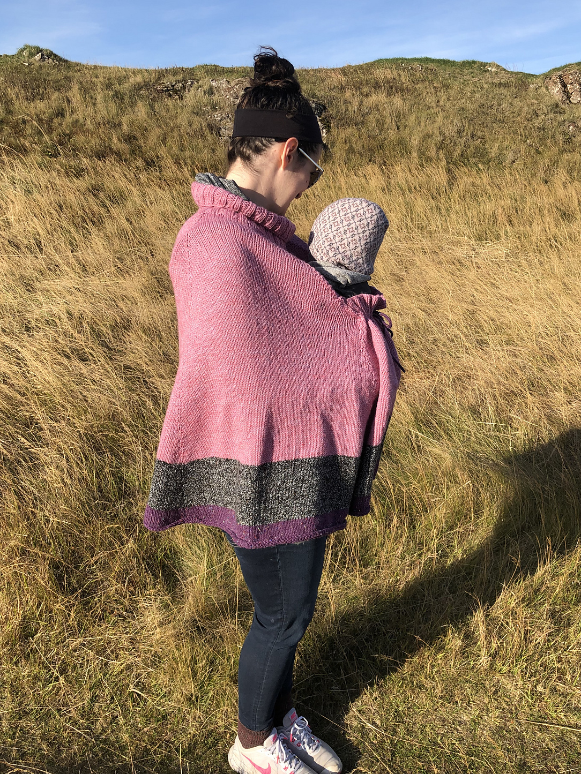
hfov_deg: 45.4
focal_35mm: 31
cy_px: 373
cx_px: 299
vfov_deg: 58.3
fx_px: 694
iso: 20
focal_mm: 4
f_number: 1.8
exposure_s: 1/1499
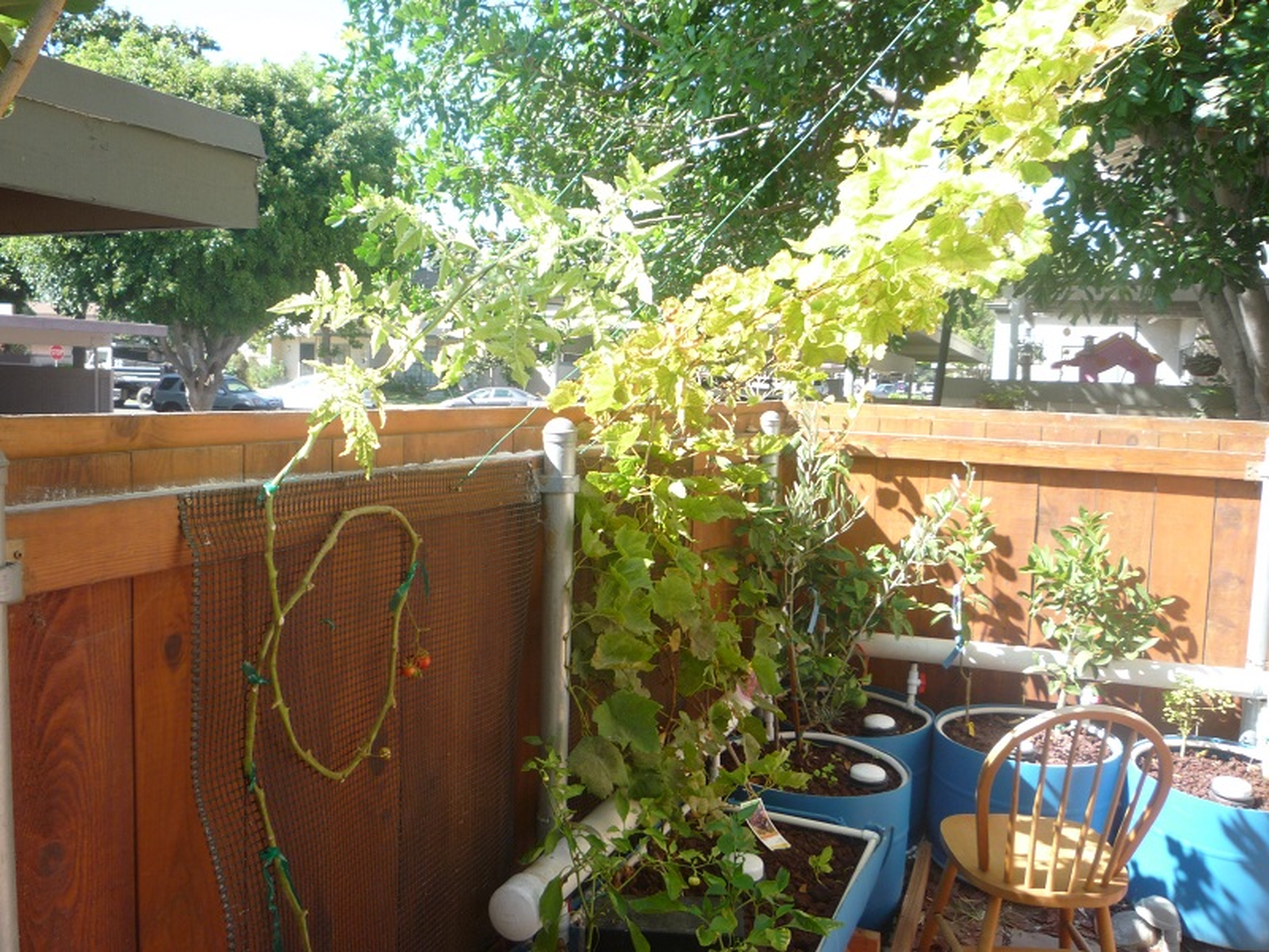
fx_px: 1100
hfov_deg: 60.0
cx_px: 634
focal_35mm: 30
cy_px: 476
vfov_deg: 46.8
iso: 100
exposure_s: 1/160
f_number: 3.3
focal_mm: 5.2
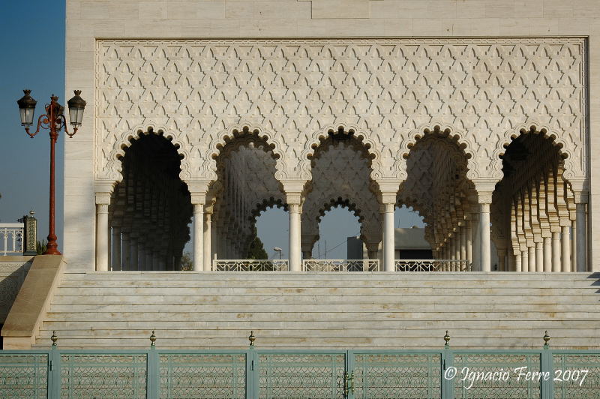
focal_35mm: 112
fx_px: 1873
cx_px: 300
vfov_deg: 12.2
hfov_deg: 18.2
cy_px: 200
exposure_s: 1/125
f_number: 20
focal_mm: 75
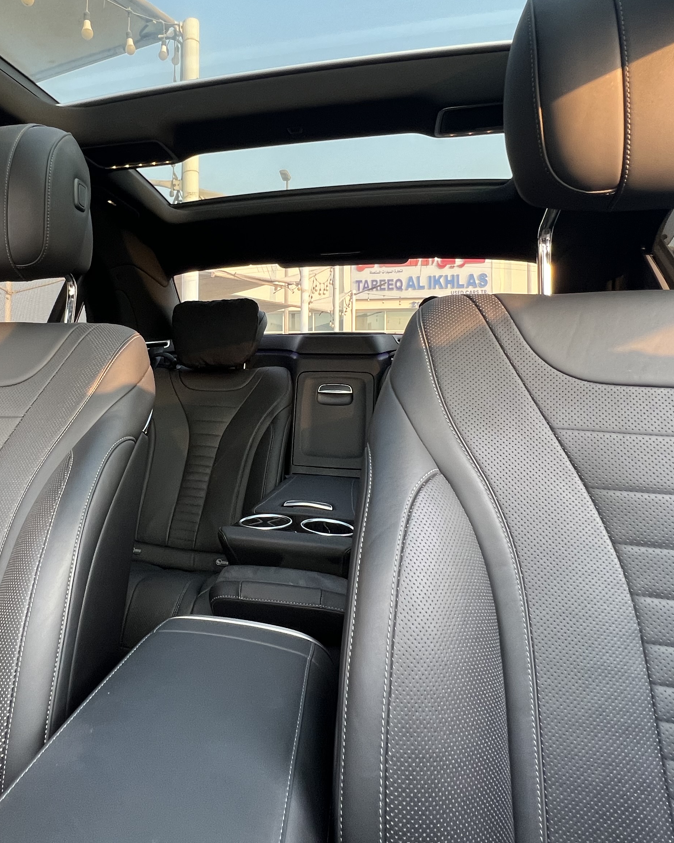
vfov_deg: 74.5
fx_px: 549
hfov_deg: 61.2
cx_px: 211
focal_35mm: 22
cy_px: 353
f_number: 1.8
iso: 125
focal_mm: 1.57
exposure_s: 1/84
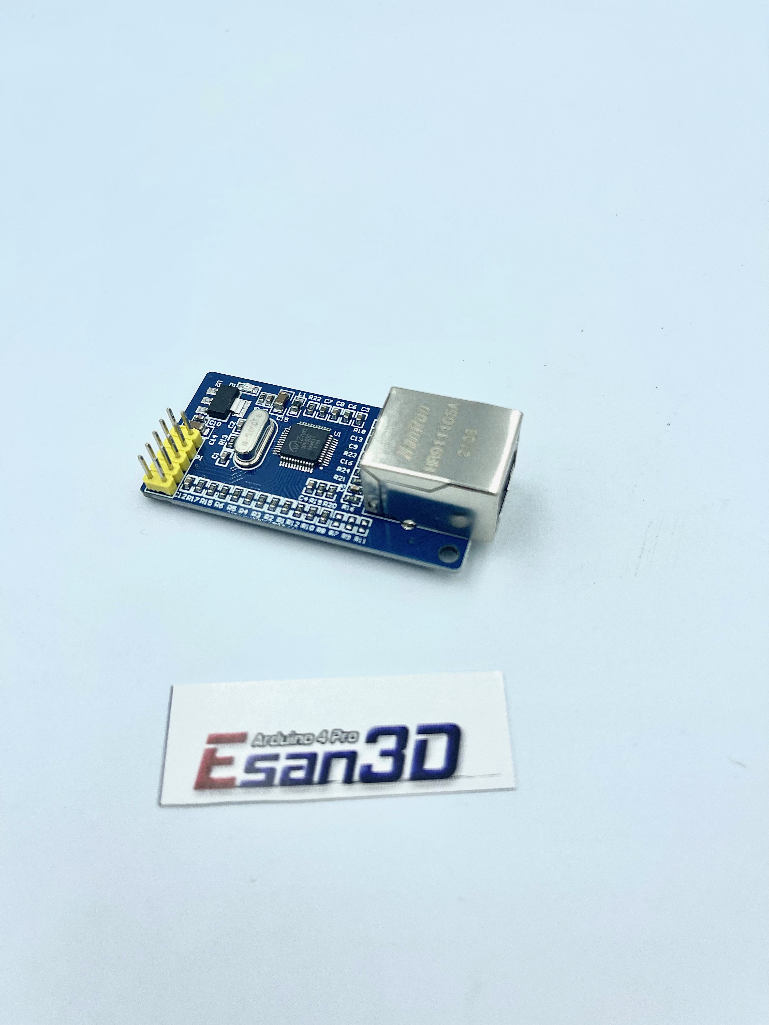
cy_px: 512
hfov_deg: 53.1
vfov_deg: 67.3
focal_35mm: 26
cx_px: 384
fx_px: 770
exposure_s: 1/1553
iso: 32
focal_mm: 5.1
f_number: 1.6
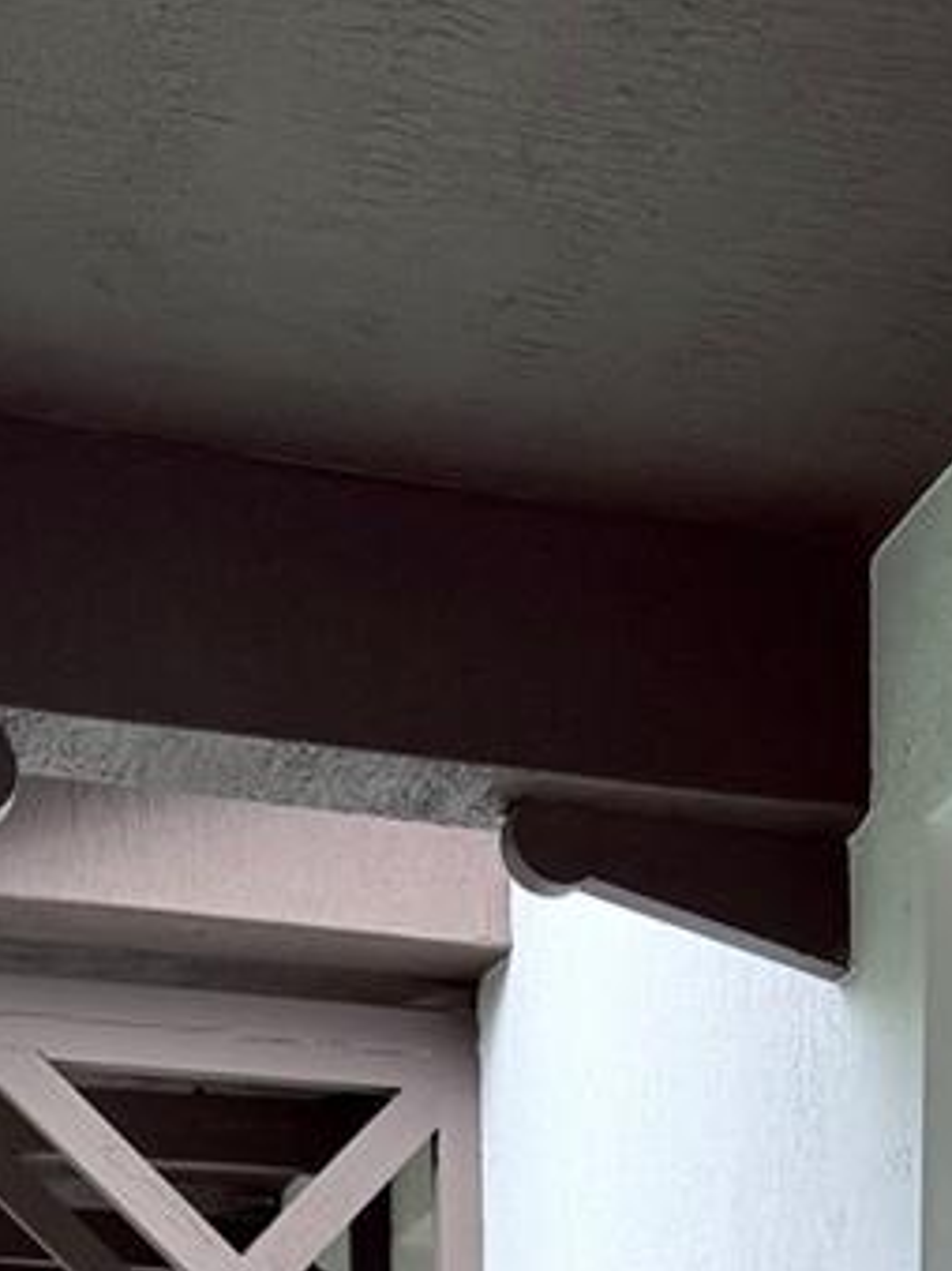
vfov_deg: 19.3
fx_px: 3119
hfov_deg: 16.9
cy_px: 2058
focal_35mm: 85
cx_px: 1008
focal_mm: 6.76
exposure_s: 1/878
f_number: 1.78
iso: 80
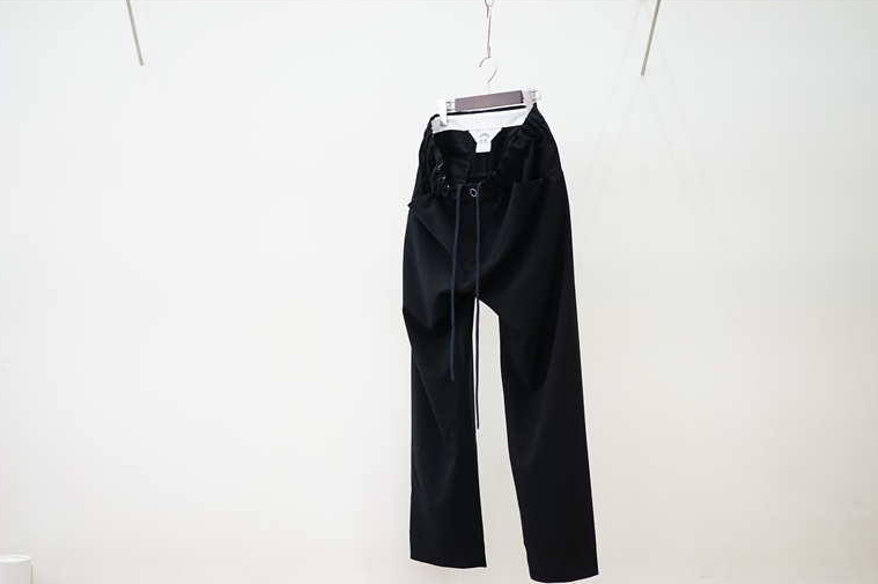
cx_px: 436
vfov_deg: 23.3
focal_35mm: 58
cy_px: 301
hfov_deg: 34.5
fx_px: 1414
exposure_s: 1/60
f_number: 1.8
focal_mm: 55
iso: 160
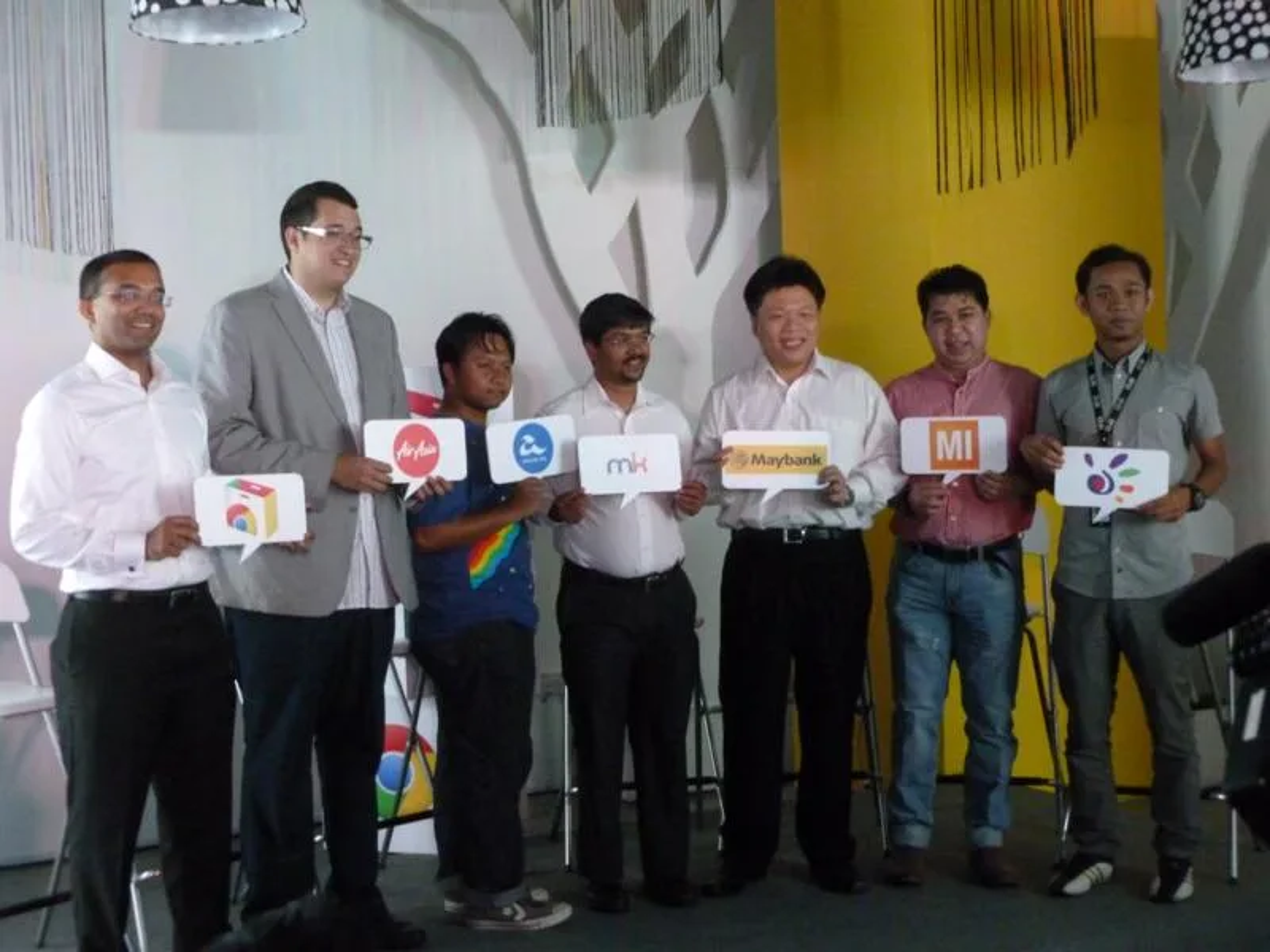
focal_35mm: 50
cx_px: 635
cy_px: 476
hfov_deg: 38.2
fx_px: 1834
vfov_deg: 29.1
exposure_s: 1/50
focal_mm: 9
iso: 800
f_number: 3.9
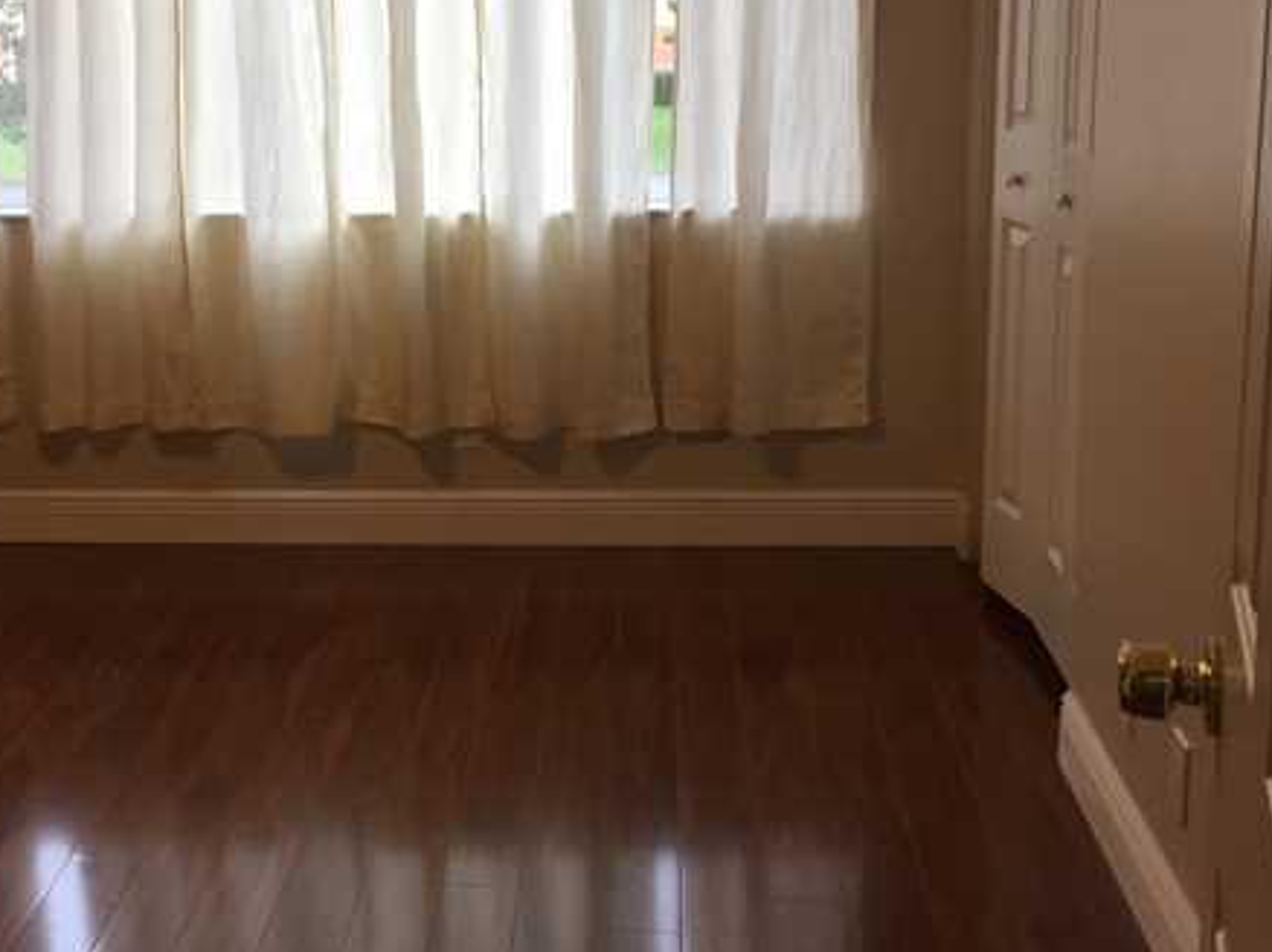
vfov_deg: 27.5
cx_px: 421
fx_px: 1946
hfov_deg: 35.8
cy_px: 392
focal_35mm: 53
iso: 32
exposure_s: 1/40
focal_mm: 4.15
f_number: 2.2
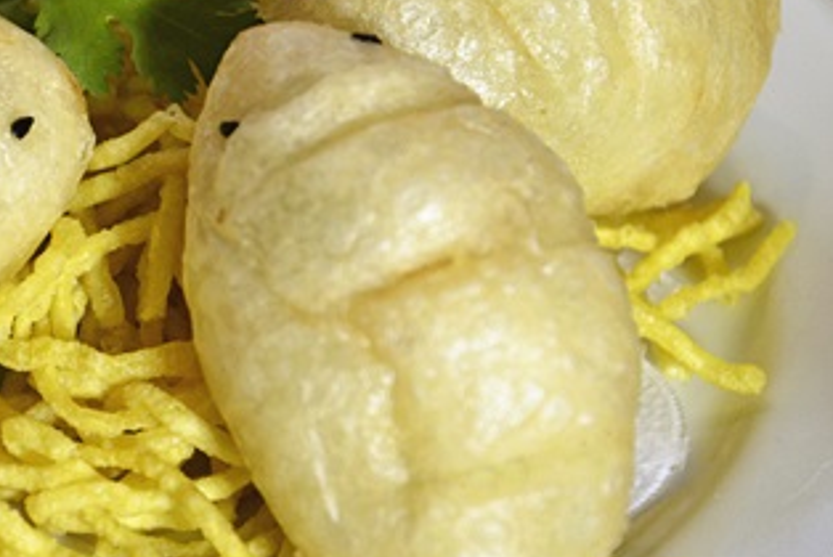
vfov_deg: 4.6
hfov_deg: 6.9
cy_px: 195
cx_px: 151
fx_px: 6947
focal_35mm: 300
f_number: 5.6
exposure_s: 1/60
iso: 800
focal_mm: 105
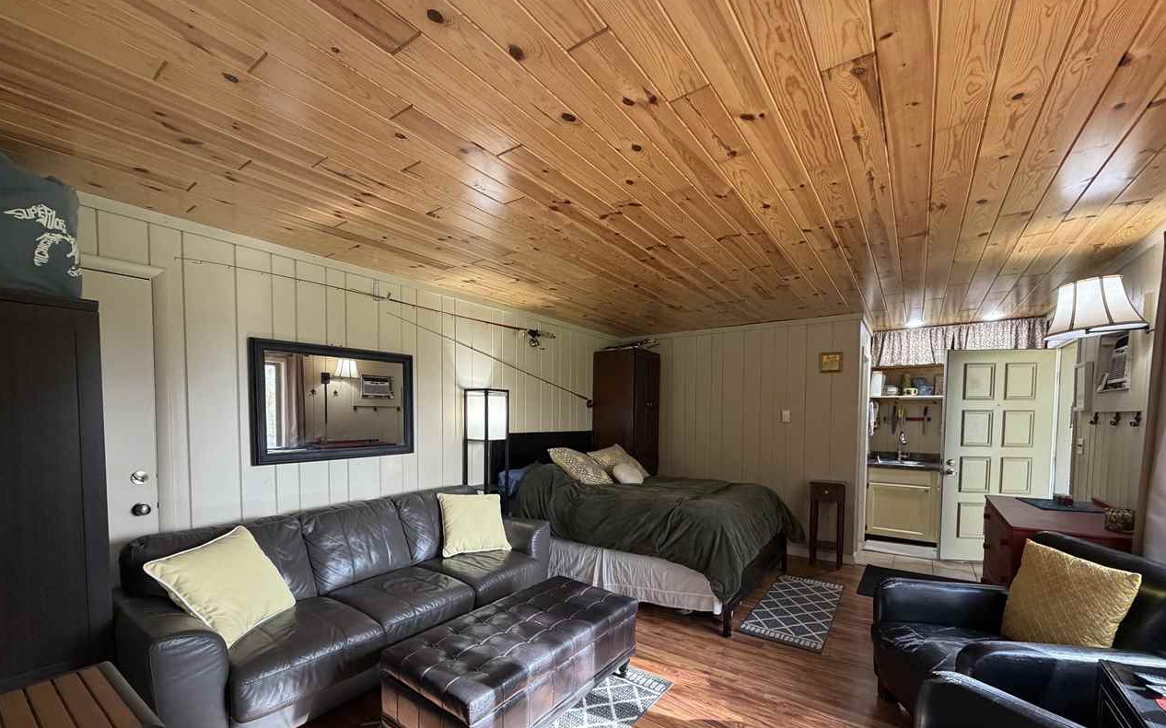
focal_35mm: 15
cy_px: 435
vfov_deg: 74.0
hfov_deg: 101.5
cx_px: 586
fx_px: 477
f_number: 2.2
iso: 320
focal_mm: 2.22
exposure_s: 1/120
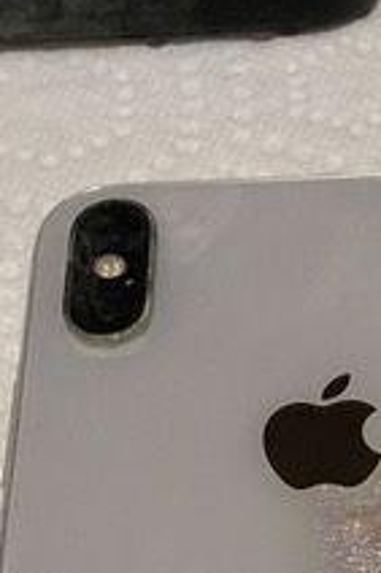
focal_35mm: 91
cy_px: 678
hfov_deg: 14.7
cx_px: 389
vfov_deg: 20.9
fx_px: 1447
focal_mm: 4.15
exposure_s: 1/30
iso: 125
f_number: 2.2
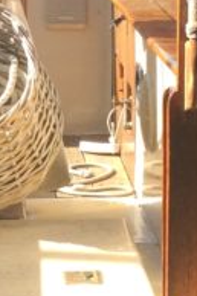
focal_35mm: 176
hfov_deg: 7.8
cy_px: 125
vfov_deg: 11.7
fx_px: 1447
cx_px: 12
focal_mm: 3.3
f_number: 2.4
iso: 32
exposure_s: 1/376
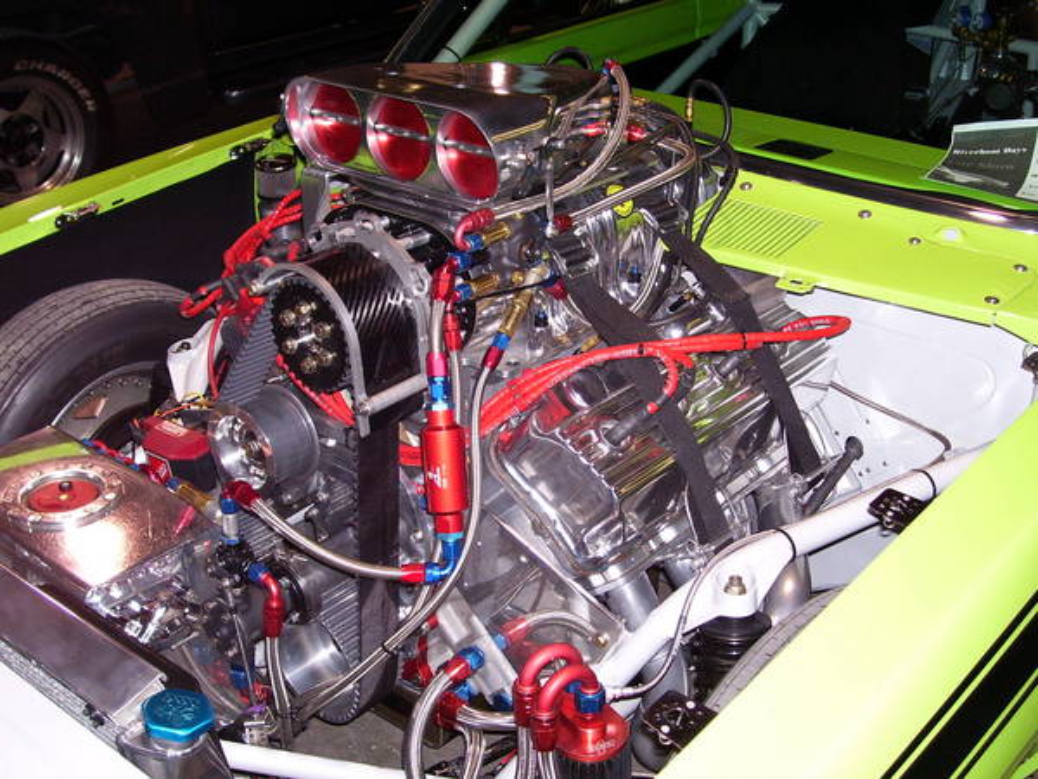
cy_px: 390
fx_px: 1259
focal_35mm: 42
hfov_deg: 44.8
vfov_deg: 34.3
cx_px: 519
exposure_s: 1/60
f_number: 3
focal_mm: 7
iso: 125
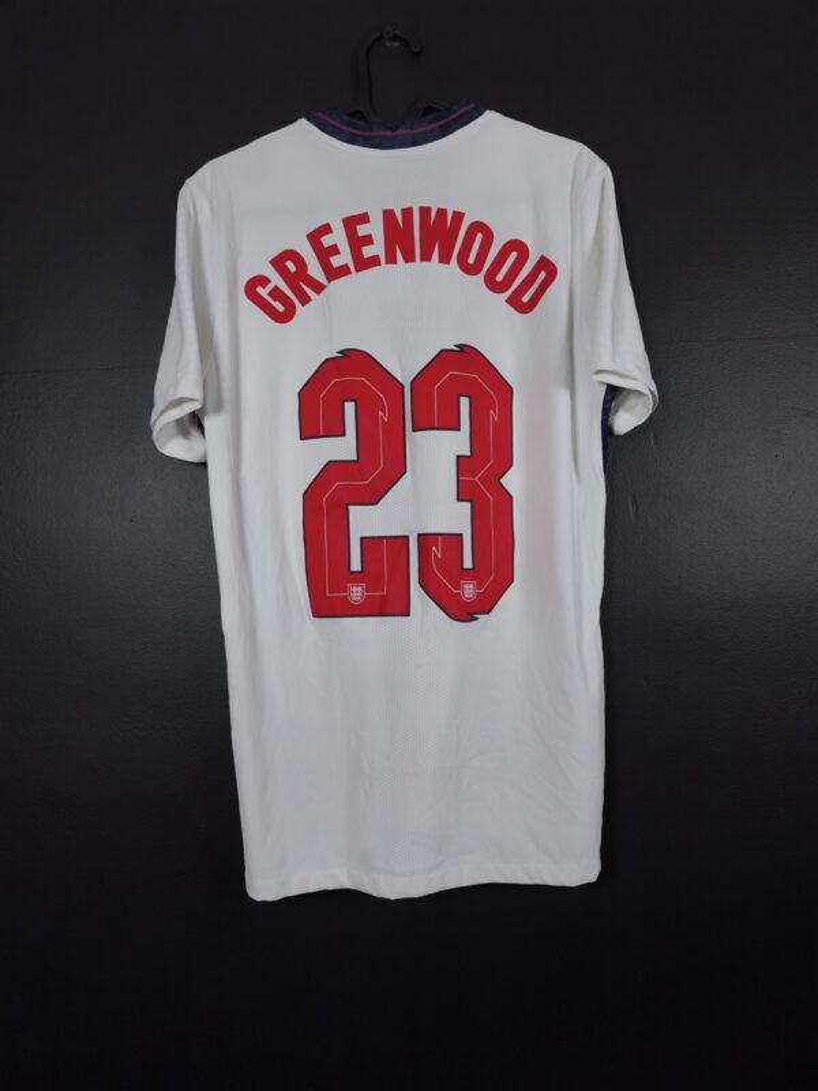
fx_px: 725
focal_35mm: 23
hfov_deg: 58.9
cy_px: 546
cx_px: 409
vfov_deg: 73.9
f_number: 1.6
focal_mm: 6.57
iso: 320
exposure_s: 1/160
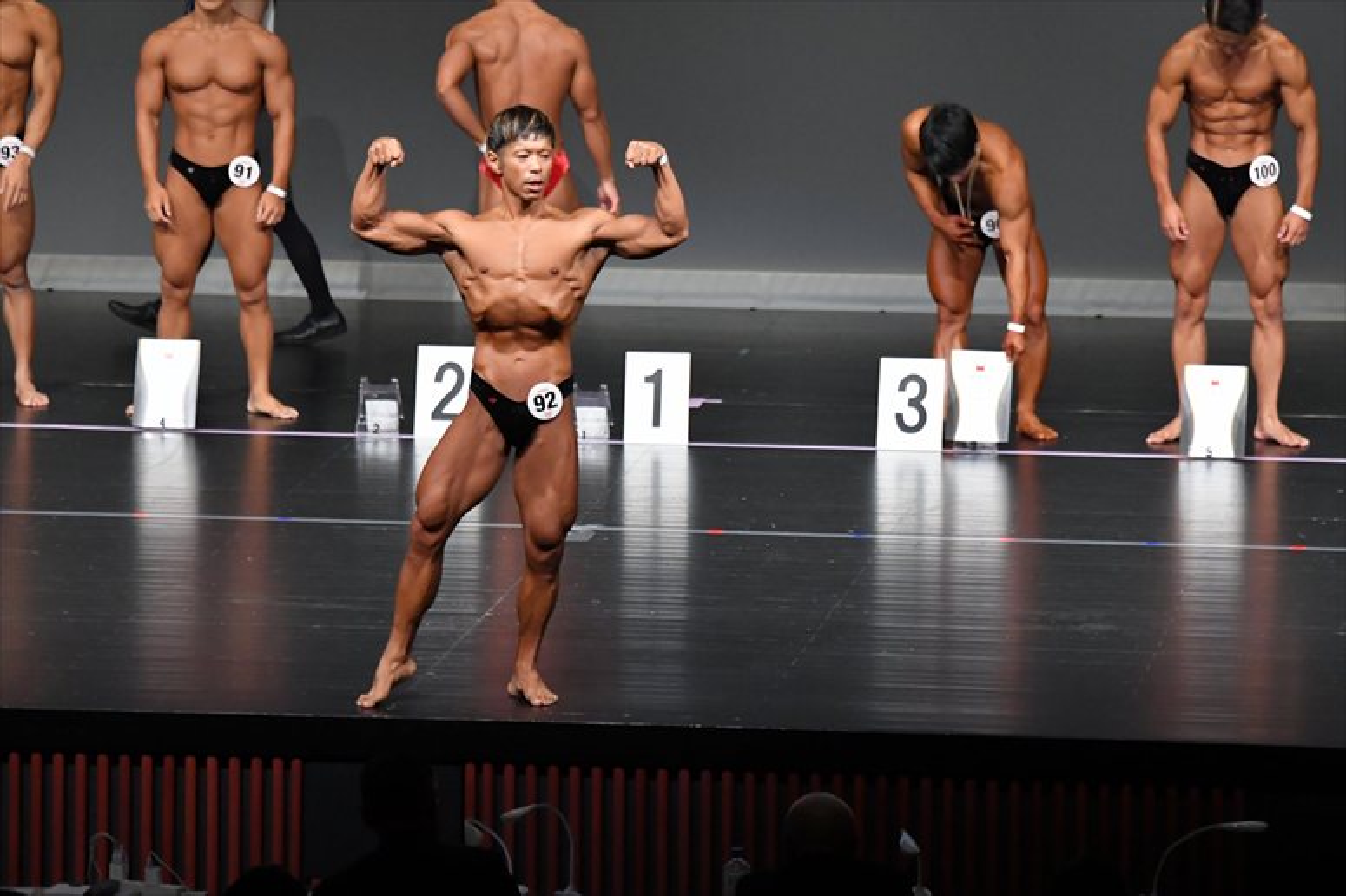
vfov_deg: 5.4
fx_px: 9530
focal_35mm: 255
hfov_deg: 8.1
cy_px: 448
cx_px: 673
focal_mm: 170
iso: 5000
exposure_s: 1/400
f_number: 5.6
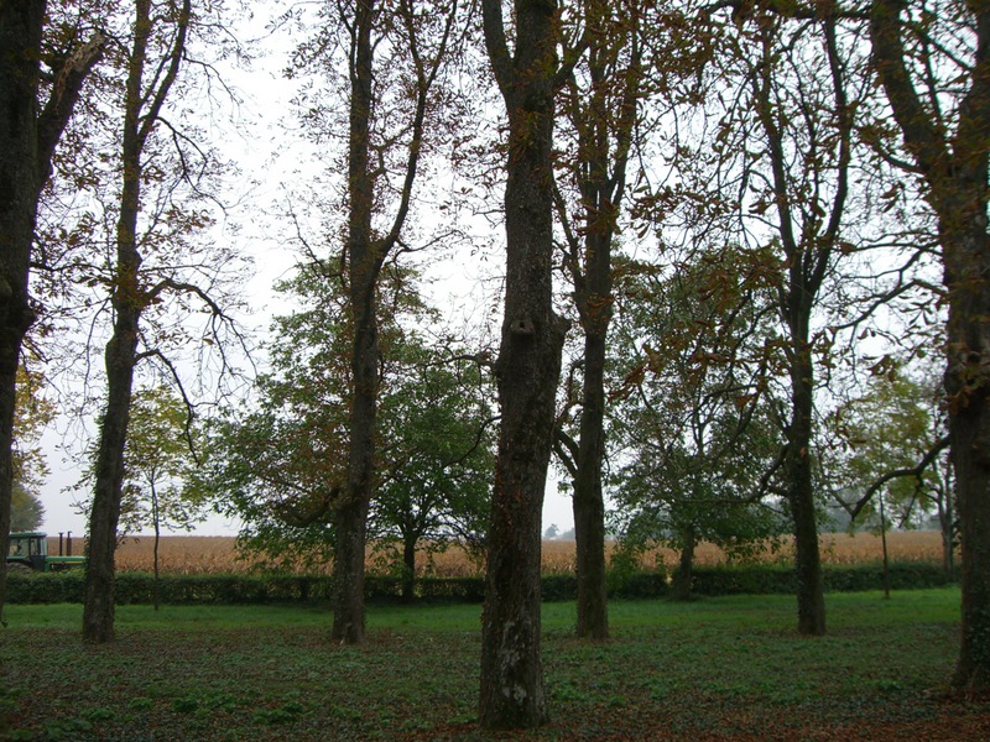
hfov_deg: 49.0
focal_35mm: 38
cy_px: 371
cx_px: 495
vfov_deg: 37.7
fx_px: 1087
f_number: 4.3
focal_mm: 6.2
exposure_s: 1/125
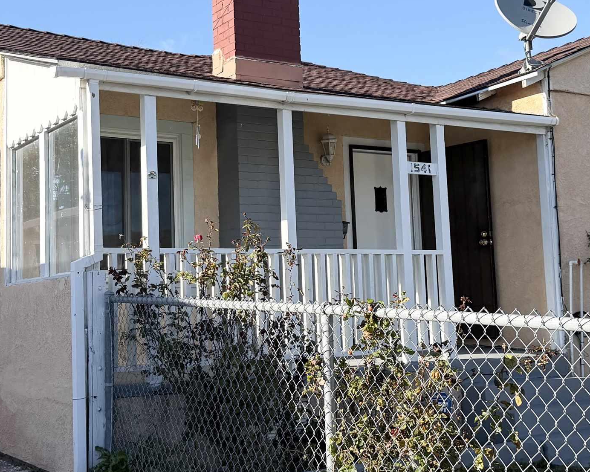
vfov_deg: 29.1
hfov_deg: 36.0
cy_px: 208
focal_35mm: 52
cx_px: 295
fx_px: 908
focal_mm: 6.76
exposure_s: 1/3953
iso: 100
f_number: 1.78
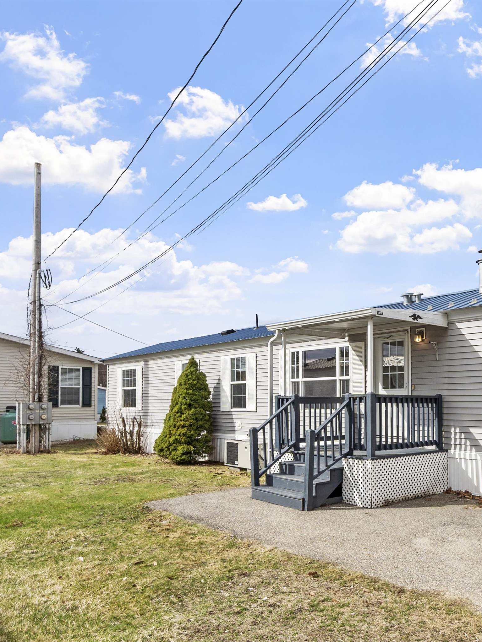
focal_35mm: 26
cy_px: 321
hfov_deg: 48.8
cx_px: 411
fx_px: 483
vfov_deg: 67.3
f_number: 8
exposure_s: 1/250
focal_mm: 12
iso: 100
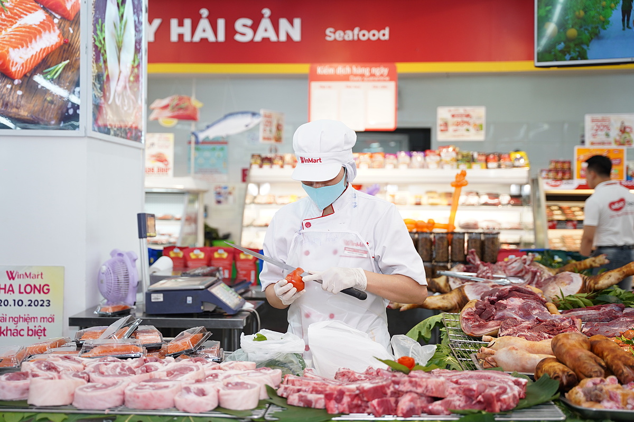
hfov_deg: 42.0
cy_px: 211
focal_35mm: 47
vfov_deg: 28.7
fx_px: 825
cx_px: 317
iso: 400
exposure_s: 1/160
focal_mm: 46.9
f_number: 2.8
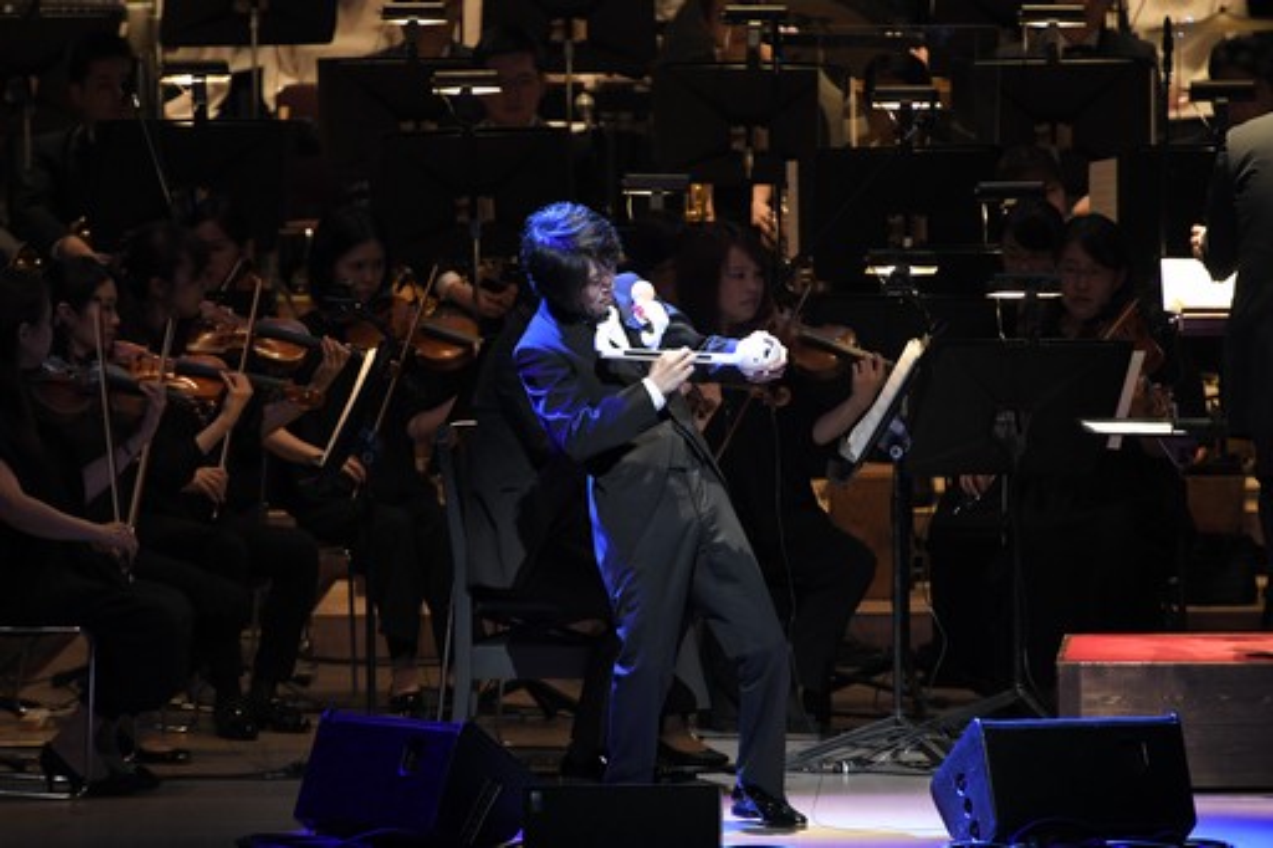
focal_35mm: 480
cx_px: 636
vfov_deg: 2.9
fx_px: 16967
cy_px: 424
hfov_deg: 4.3
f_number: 4.8
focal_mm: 320
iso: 2500
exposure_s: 1/125
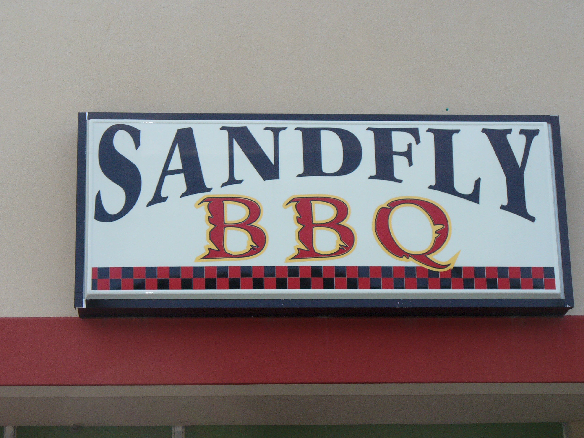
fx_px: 1653
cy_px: 219
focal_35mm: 98
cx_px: 292
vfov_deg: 15.1
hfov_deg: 20.0
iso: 100
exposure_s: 1/500
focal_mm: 16.1
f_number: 3.5
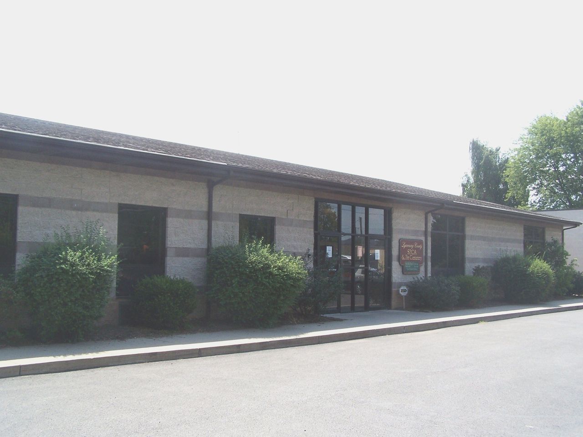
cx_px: 292
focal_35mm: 38
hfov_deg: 49.0
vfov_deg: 37.7
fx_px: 640
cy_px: 218
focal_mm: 6.3
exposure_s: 1/750
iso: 80
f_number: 4
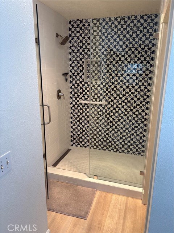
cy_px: 116
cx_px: 87
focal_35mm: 26
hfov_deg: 53.1
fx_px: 174
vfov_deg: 67.3
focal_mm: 5.96
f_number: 1.6
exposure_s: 1/120
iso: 80
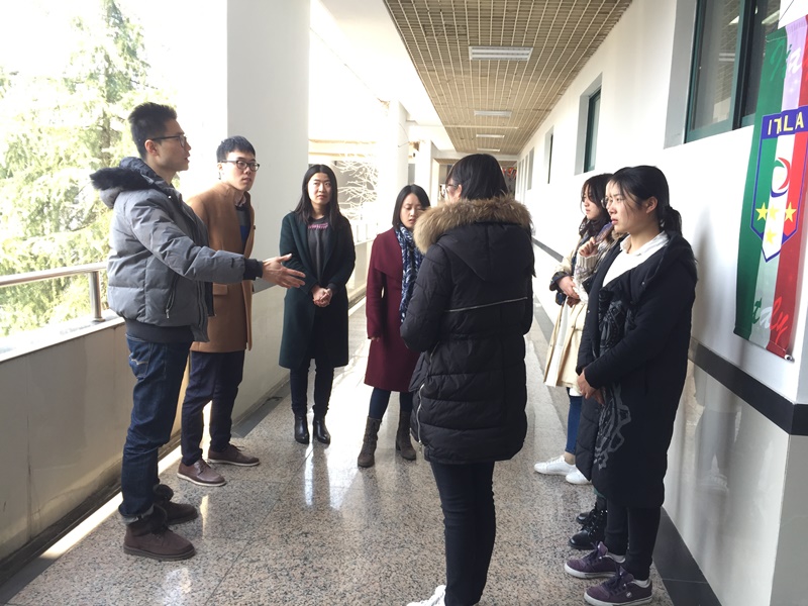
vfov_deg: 48.2
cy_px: 303
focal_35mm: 29
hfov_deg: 61.7
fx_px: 677
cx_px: 404
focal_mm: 4.15
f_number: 2.2
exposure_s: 1/100
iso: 40
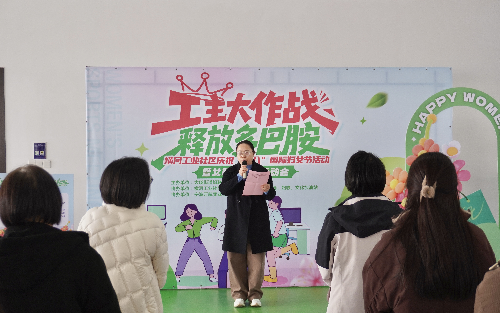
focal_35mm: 56
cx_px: 250
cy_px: 164
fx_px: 763
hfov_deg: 36.3
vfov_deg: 23.1
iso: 400
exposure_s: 1/80
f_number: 5.6
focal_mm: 36
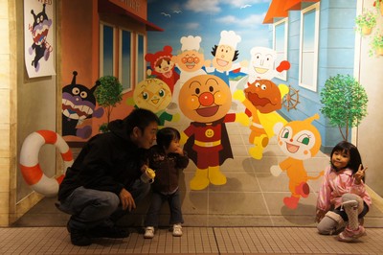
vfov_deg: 33.0
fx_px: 431
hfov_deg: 48.0
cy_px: 128
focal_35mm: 40
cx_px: 192
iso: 1250
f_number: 4
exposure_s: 1/50
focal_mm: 27
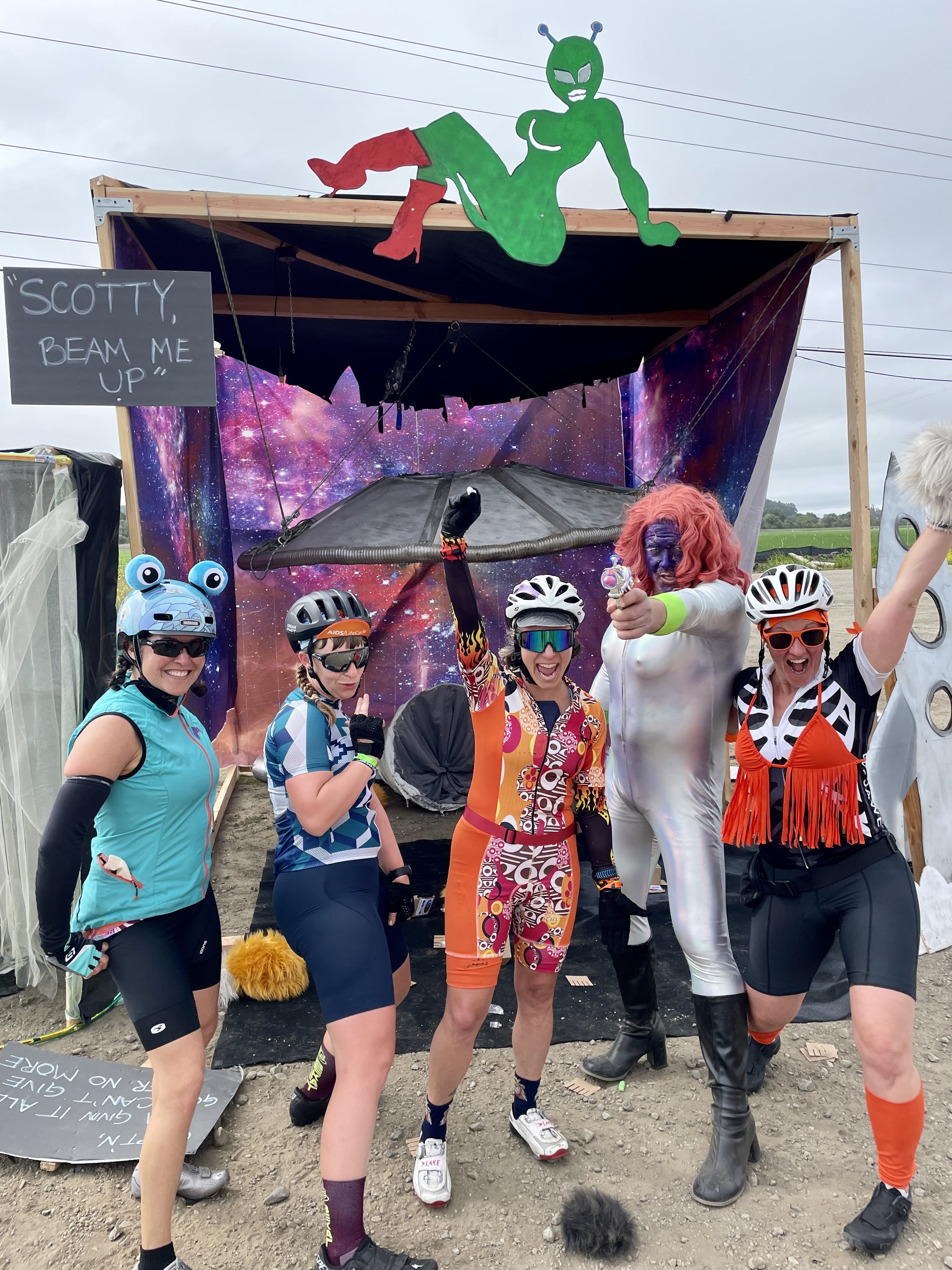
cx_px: 476
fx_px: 953
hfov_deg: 53.1
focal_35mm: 26
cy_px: 635
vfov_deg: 67.3
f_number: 1.6
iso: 32
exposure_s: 1/1667
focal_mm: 4.2
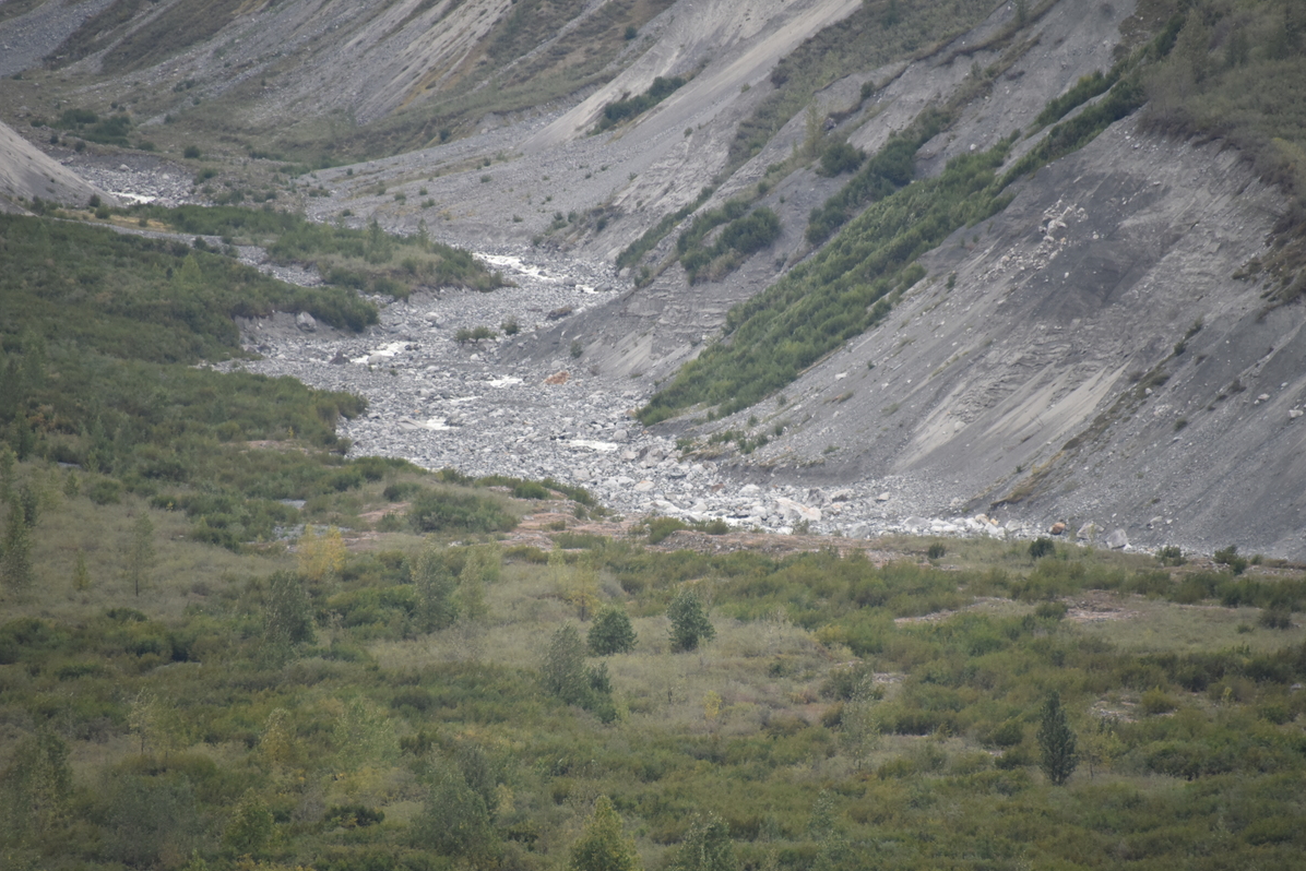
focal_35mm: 321
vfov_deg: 4.3
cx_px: 662
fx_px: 11647
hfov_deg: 6.4
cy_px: 450
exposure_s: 1/640
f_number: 5.6
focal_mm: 300
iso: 1100
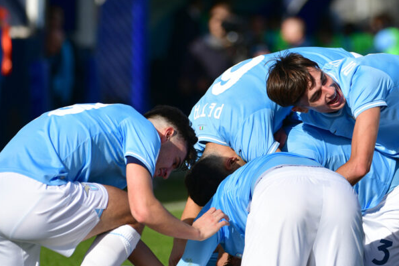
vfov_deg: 3.0
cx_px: 210
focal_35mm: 464
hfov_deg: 4.4
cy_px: 172
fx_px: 5141
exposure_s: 1/4000
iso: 320
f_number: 4
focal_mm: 270
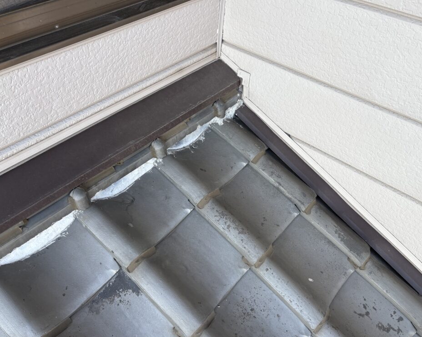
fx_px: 350
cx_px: 211
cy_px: 167
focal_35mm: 28
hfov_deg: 62.2
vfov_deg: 51.5
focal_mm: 5.96
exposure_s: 1/207
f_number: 1.6
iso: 40
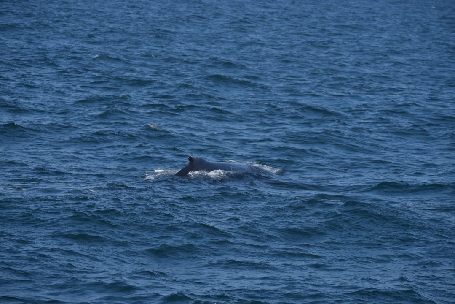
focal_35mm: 150
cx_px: 228
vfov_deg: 9.1
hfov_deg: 13.7
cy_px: 152
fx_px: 1896
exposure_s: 1/1600
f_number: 5.6
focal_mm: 100
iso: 200
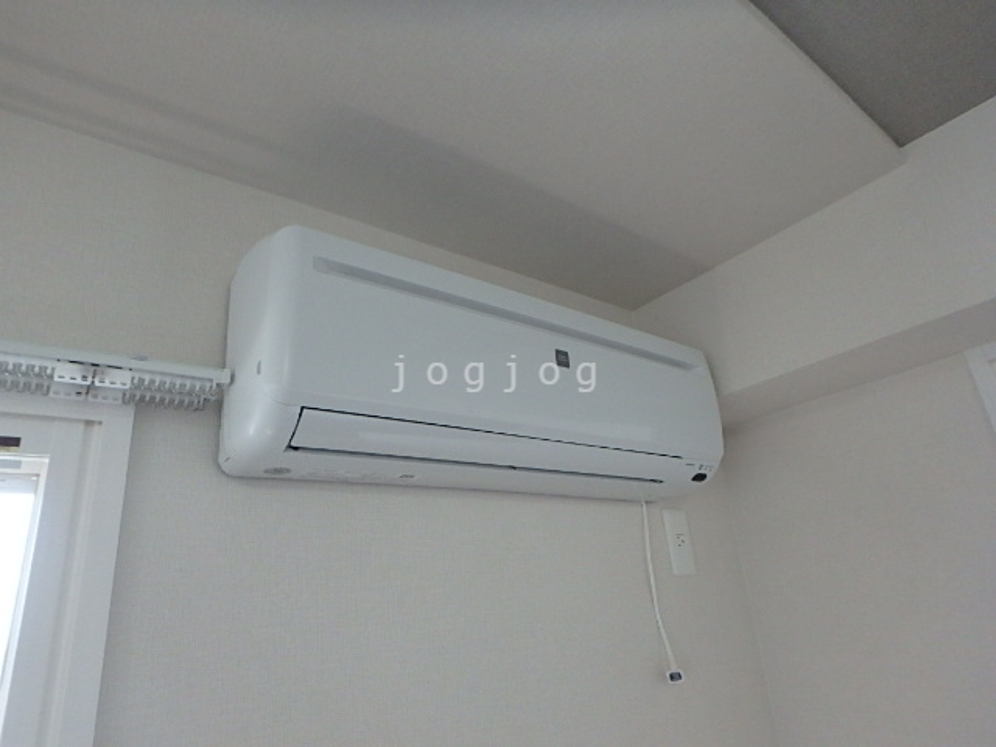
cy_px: 374
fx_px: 604
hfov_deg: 79.0
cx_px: 498
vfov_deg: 63.4
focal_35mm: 21
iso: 500
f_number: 3.5
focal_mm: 3.7
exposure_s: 1/125
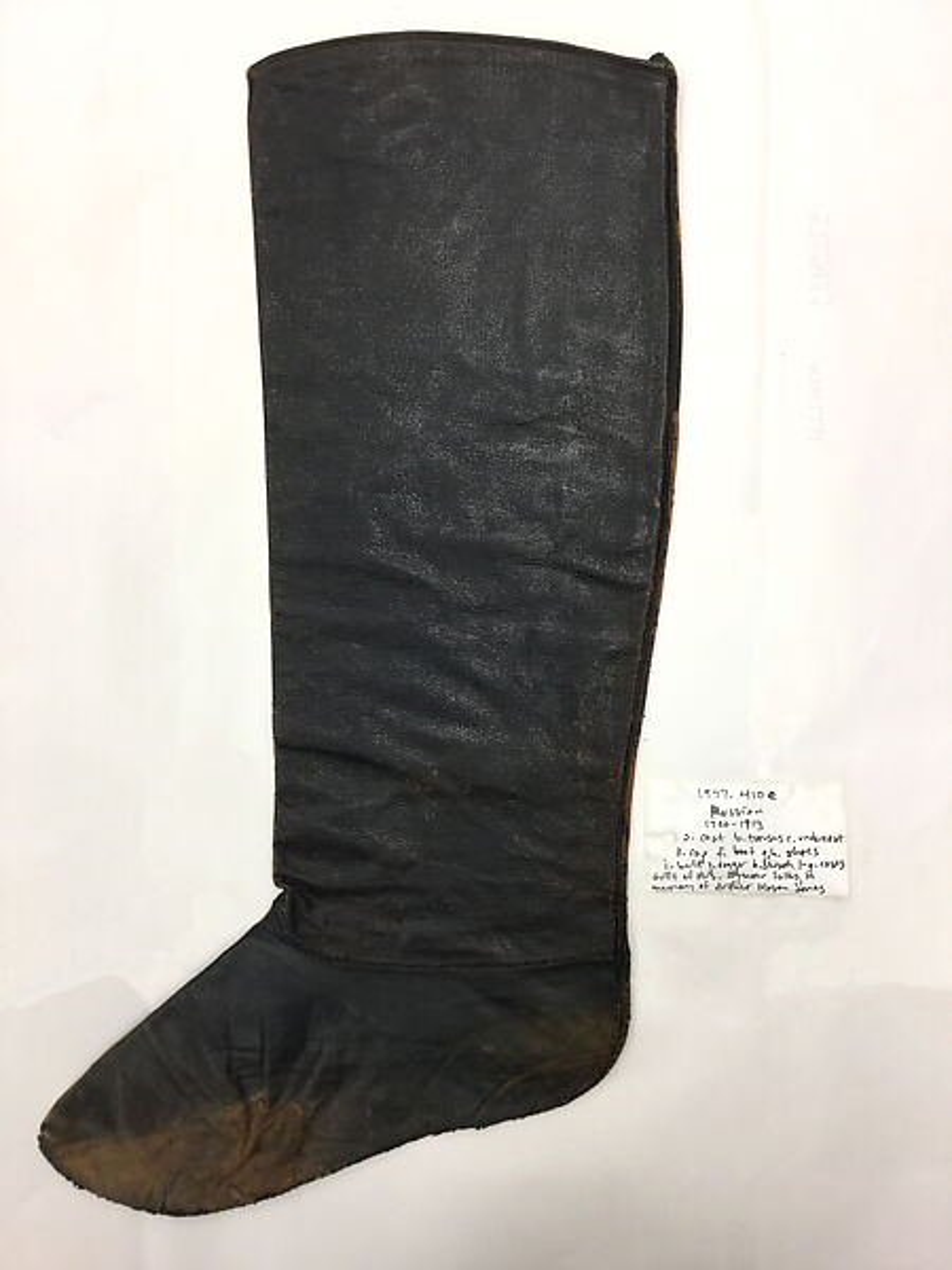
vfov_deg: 58.4
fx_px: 1137
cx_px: 476
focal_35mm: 31
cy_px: 635
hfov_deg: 45.4
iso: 32
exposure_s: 1/40
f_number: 2.4
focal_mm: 3.3
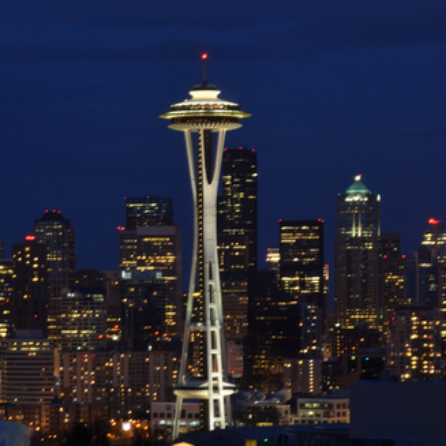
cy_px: 267
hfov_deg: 9.8
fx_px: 2579
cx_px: 19
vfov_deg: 9.9
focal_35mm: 177
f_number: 16
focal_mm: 65
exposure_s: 15
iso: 100
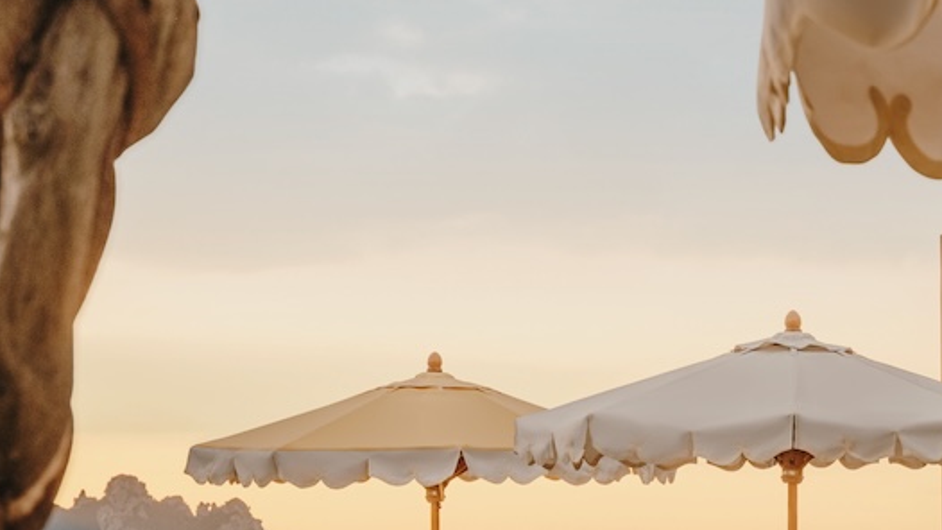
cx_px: 1132
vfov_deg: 7.6
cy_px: 616
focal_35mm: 159
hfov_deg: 13.2
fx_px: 3972
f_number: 6.4
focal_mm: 61
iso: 640
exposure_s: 1/250
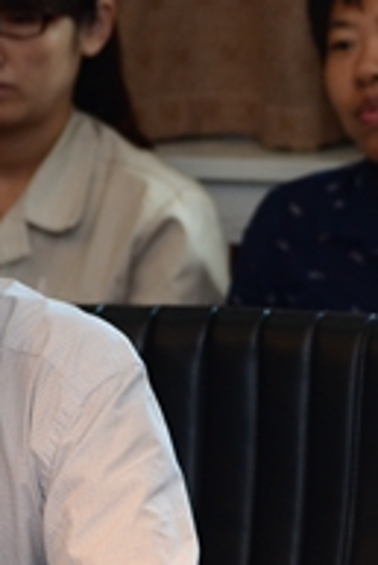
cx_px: 645
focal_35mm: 362
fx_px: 5697
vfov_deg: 5.7
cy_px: 401
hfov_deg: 3.8
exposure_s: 1/100
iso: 500
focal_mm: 85
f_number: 4
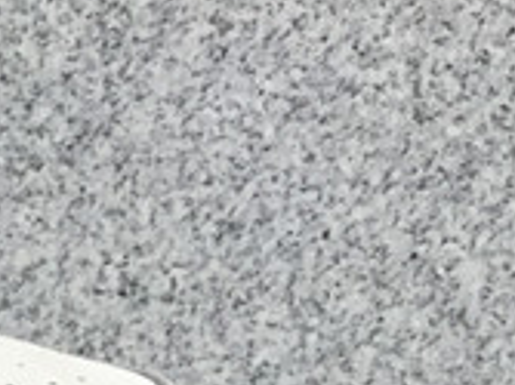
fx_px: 2483
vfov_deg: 8.4
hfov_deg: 10.7
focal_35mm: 167
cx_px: -555
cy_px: 793
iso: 25
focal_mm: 3.3
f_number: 2.4
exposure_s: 1/622
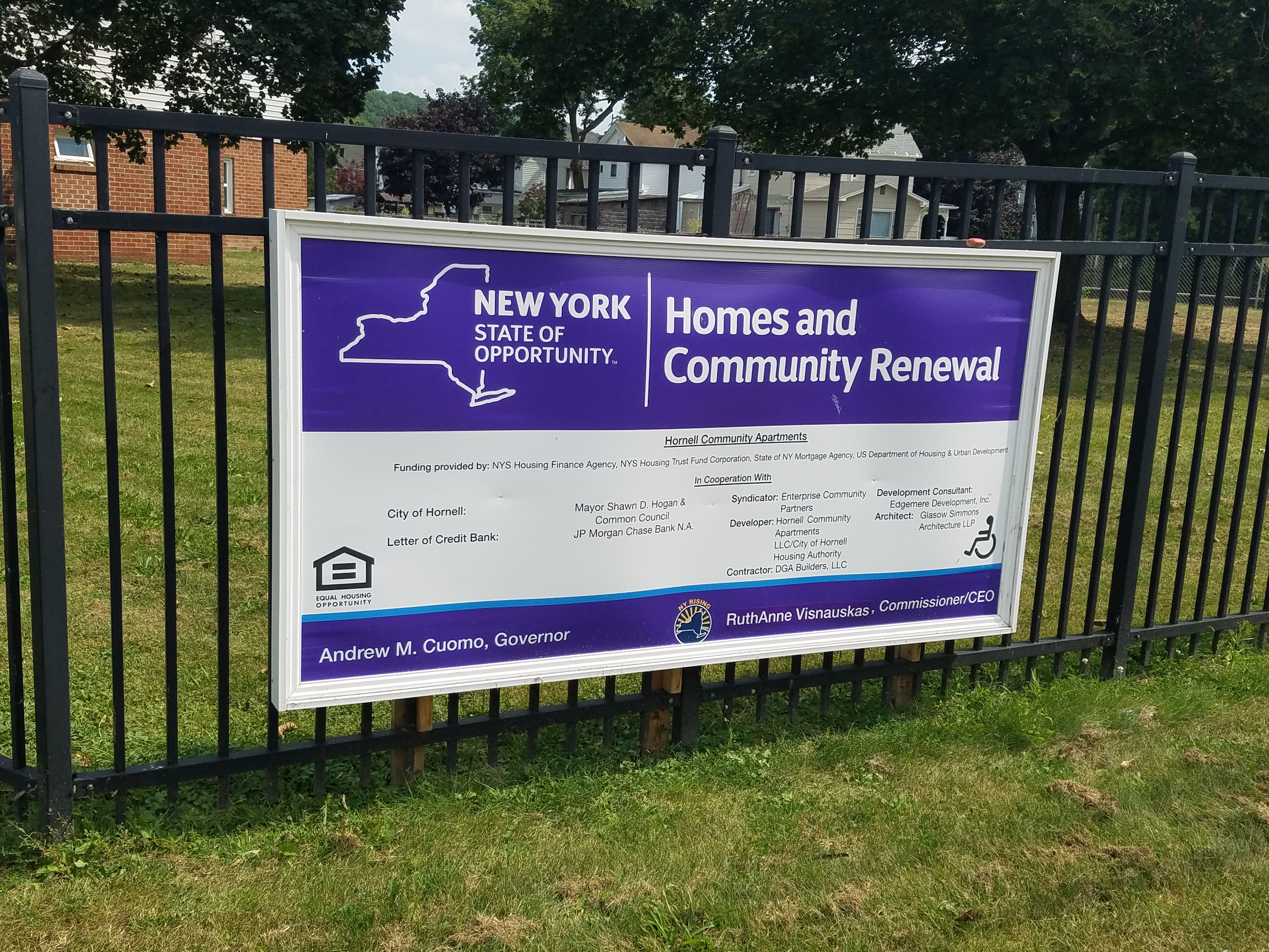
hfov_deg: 67.3
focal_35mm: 26
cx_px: 634
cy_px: 476
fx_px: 953
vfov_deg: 53.1
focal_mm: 4.2
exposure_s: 1/2584
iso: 50
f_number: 1.7
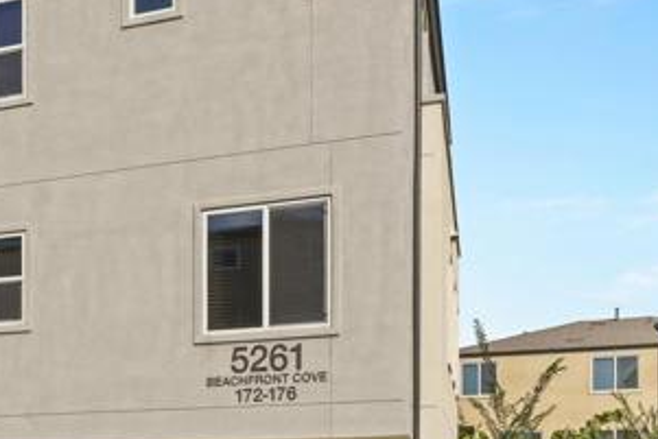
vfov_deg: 26.4
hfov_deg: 35.6
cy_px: 268
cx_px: 22
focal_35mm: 51
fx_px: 933
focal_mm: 16
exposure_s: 1/320
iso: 100
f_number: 8
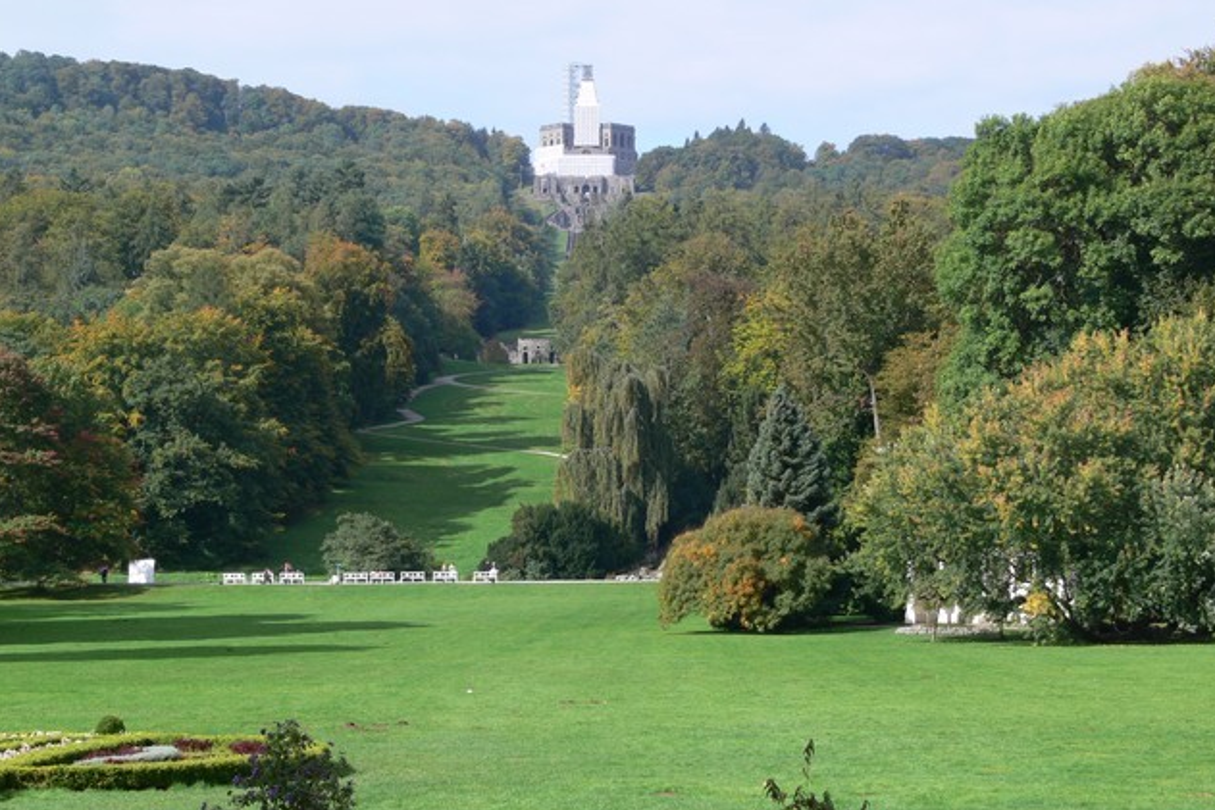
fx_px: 2599
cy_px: 416
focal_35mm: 77
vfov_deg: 17.7
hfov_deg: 26.3
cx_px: 612
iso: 80
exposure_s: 1/200
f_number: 5.6
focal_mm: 15.5
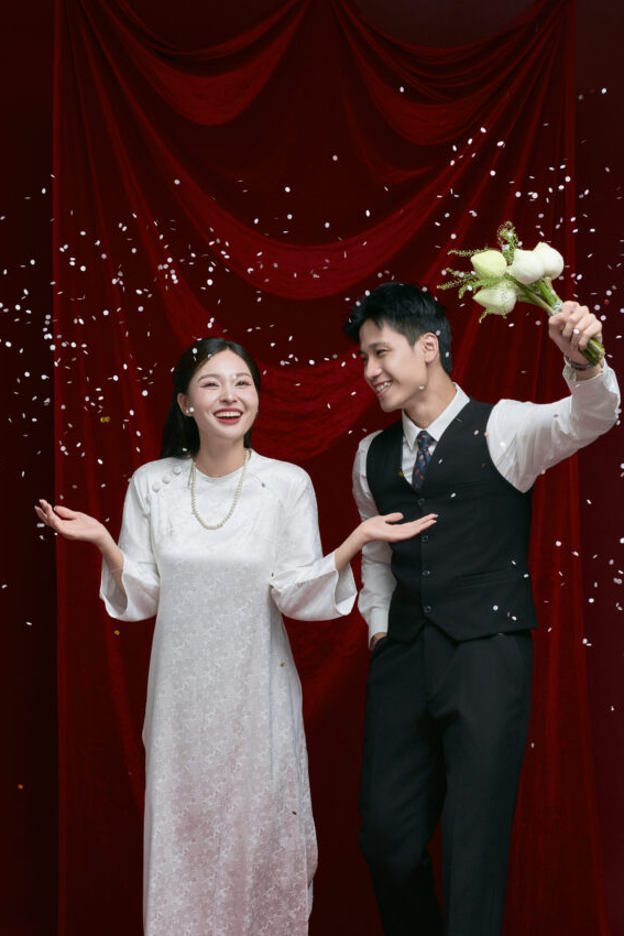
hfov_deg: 15.9
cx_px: 312
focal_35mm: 86
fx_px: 2235
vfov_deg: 23.6
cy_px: 471
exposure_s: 1/160
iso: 100
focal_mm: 85
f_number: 5.6
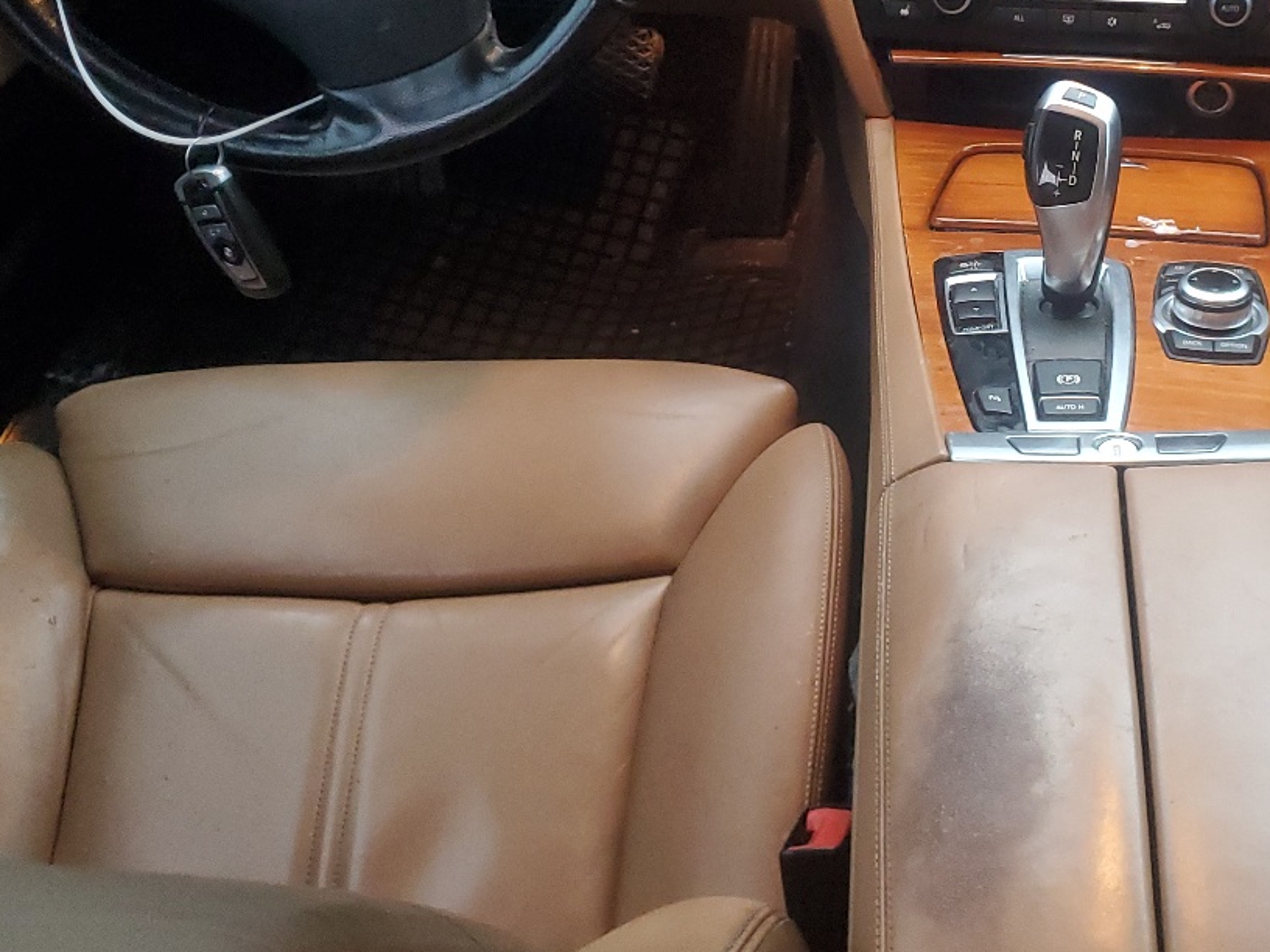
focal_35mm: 51
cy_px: 222
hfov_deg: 36.3
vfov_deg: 28.1
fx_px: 1871
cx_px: 1005
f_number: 1.5
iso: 359
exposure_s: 1/40
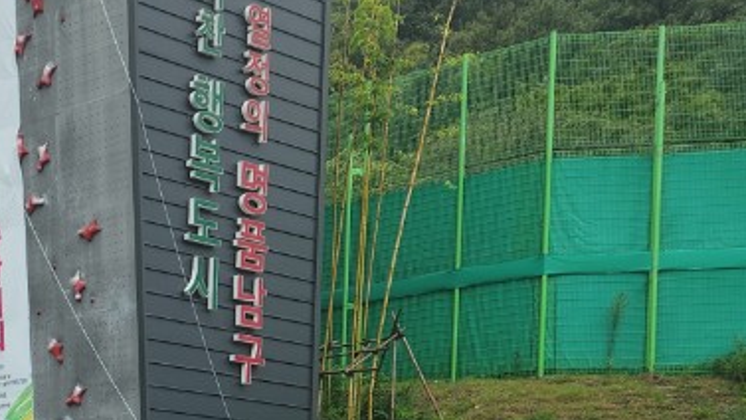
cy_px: 656
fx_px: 1681
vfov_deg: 13.3
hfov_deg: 23.3
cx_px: -99
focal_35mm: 85
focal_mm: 5.4
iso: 20
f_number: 1.8
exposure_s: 1/230
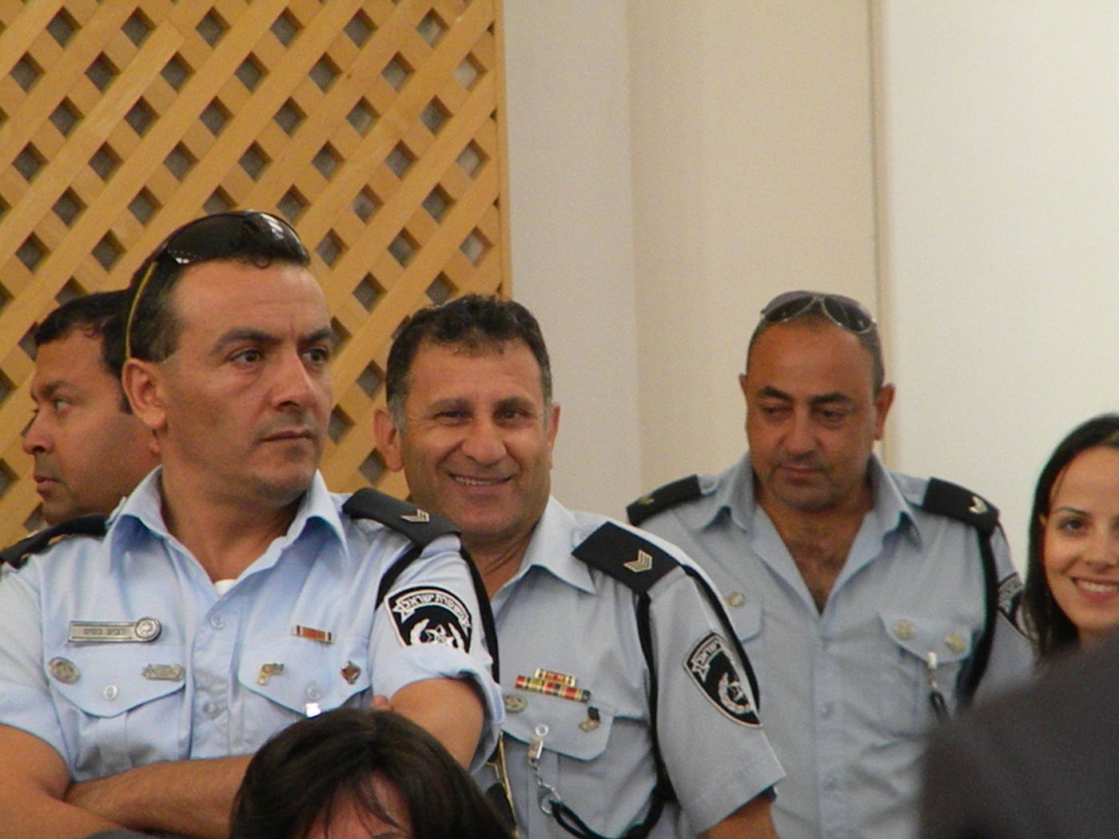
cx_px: 560
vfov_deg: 4.4
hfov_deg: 5.9
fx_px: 10829
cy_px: 420
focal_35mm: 335
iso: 1283
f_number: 5.4
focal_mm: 60.7
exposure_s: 1/66.3
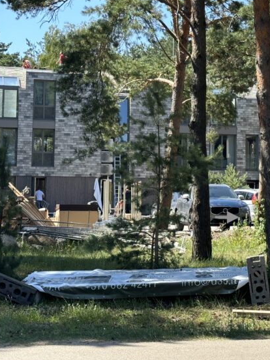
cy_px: 126
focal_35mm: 89
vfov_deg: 21.9
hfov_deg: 16.4
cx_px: 231
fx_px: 926
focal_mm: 6.86
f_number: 1.78
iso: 64
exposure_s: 1/1305
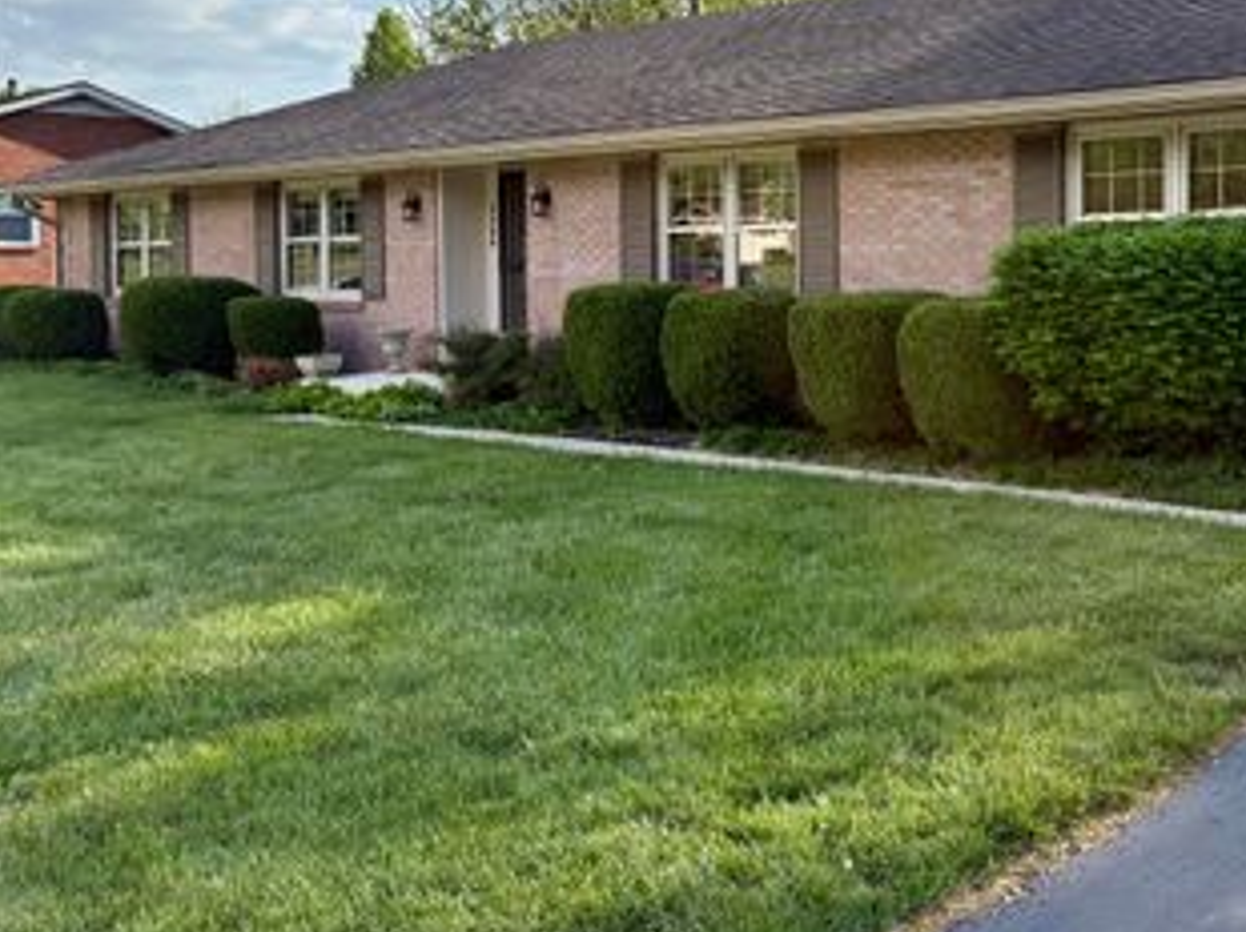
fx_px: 1511
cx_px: 997
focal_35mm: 42
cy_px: 291
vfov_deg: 33.9
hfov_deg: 42.8
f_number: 1.6
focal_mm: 5.96
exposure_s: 1/2985
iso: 64
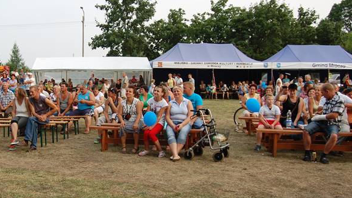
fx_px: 271
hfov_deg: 66.1
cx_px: 178
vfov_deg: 40.2
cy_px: 100
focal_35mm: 29
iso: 200
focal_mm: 18
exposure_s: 1/160
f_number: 6.3
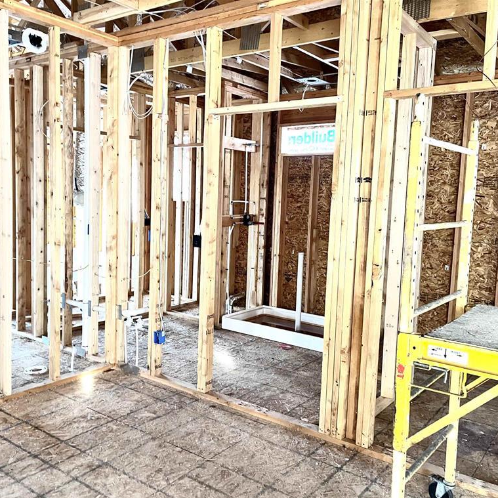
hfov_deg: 52.5
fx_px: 505
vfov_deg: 52.5
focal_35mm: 31
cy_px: 251
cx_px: 239
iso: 250
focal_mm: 5.1
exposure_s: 1/60
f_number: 1.6
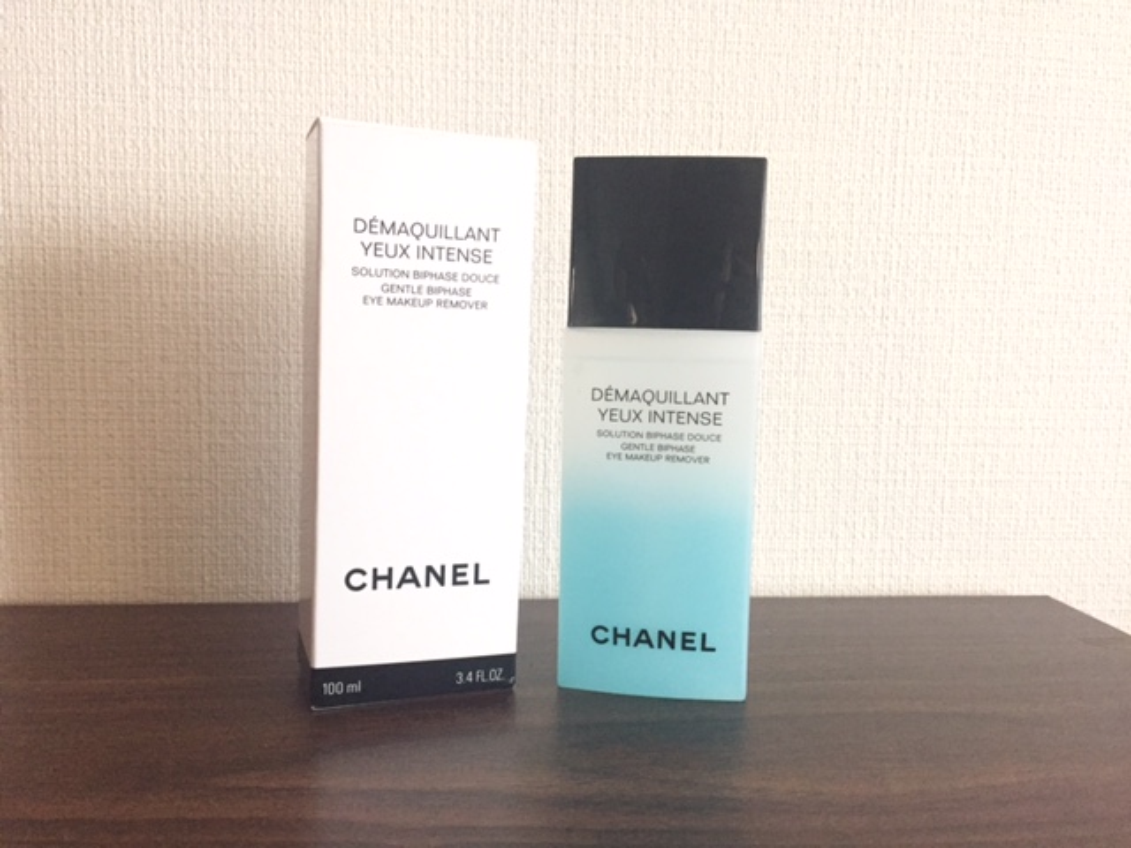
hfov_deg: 61.7
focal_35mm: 29
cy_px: 424
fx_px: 948
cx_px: 566
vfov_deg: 48.2
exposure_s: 1/30
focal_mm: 4.15
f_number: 2.2
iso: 250
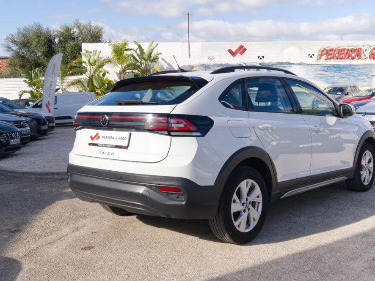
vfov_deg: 36.0
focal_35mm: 40
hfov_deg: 46.6
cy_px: 141
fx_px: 433
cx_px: 215
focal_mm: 24.2
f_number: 10
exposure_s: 1/160
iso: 160
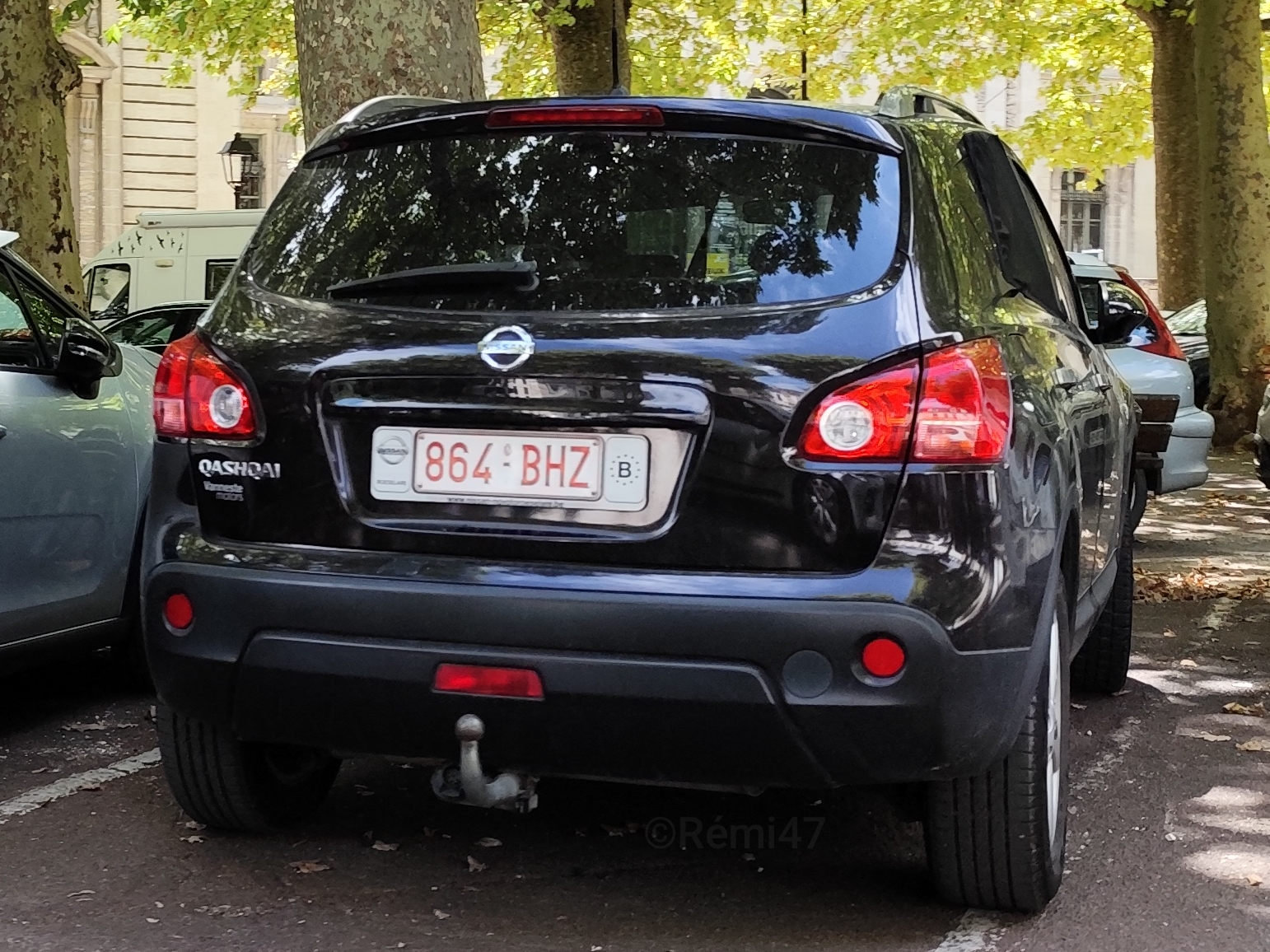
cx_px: 635
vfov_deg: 58.9
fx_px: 844
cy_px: 476
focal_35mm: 23
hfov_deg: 73.9
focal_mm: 6.19
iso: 50
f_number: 1.65
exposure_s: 1/224
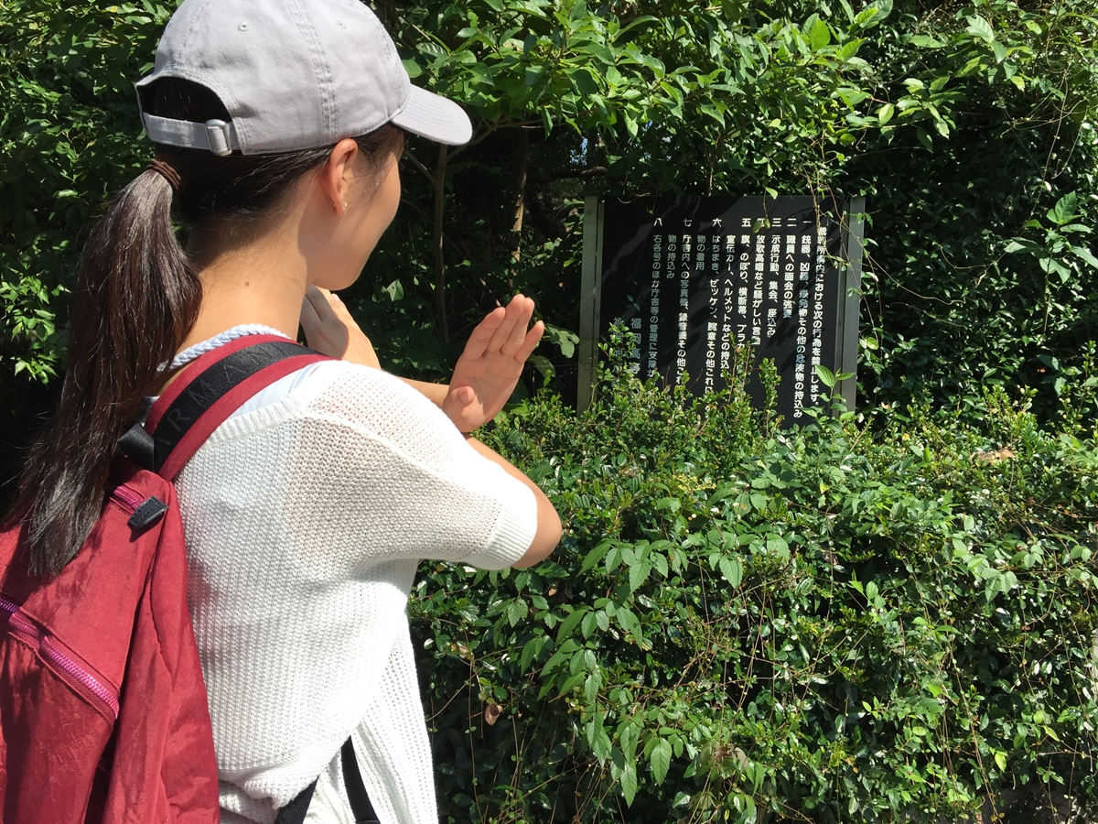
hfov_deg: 61.7
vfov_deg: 48.2
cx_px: 549
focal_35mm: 29
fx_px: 920
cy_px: 412
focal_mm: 4.15
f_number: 2.2
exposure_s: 1/1364
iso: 32
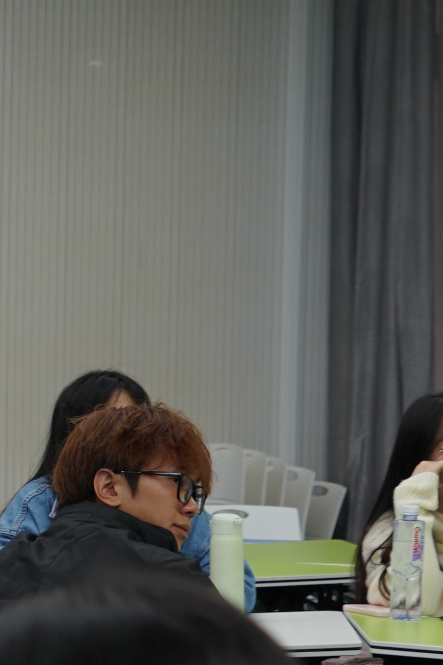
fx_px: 3008
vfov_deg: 12.5
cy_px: 549
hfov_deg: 7.8
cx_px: -614
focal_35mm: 163
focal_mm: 37
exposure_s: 1/60
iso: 100
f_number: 4
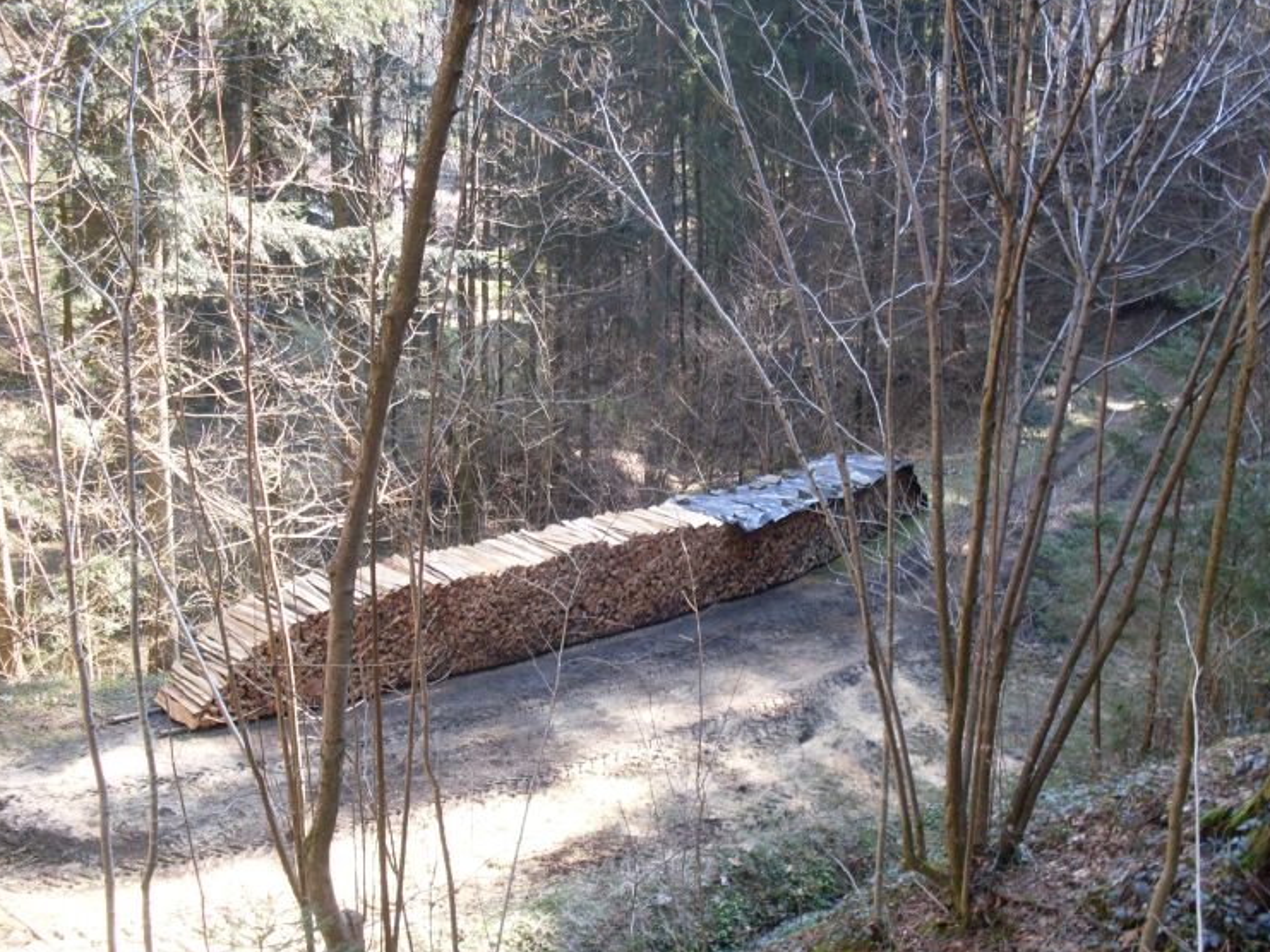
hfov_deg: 45.8
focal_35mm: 41
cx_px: 624
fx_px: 1504
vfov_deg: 35.1
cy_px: 495
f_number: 2.8
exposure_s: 1/60
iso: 80
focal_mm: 6.3
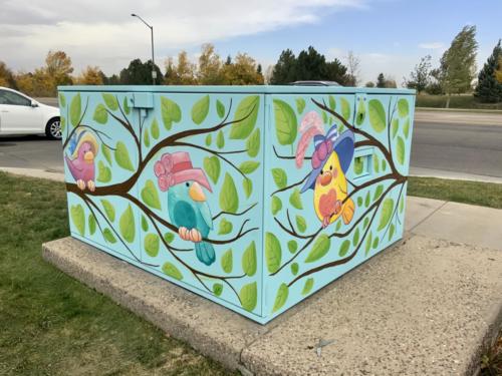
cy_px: 188
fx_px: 421
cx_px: 251
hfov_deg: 61.7
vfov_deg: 48.2
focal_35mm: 29
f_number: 1.8
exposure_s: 1/1730
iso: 16
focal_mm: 3
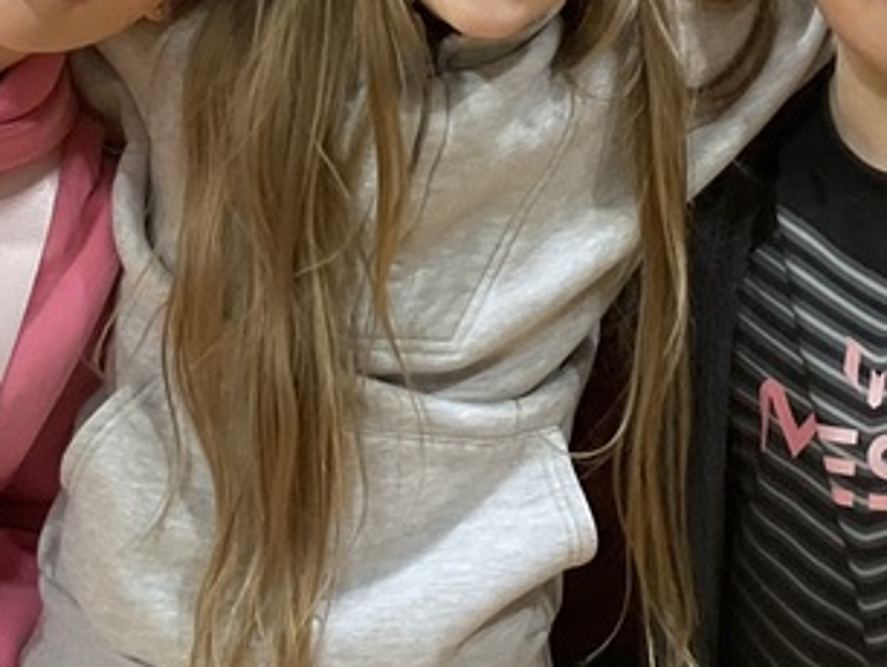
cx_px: 406
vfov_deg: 15.3
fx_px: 2487
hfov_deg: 20.2
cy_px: 264
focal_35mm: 97
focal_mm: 3
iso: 160
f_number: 1.8
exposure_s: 1/60
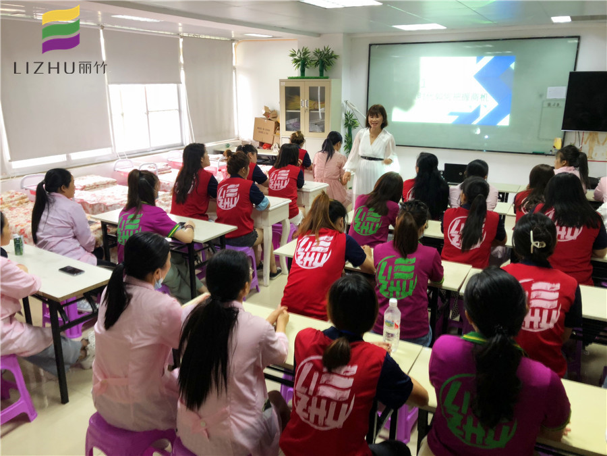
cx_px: 304
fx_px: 491
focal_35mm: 28
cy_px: 228
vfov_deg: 49.7
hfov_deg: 63.4
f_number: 1.8
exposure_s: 1/17
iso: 40
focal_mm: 3.99
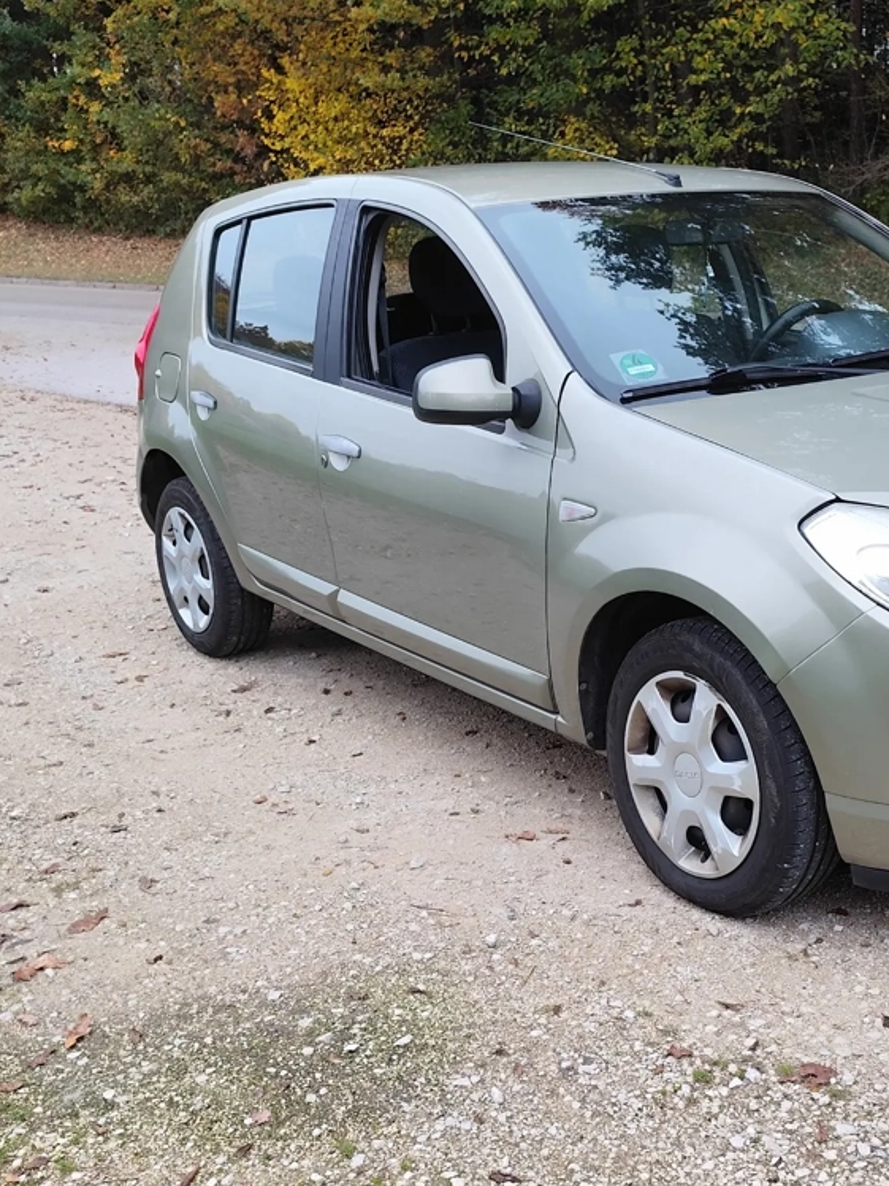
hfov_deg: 34.6
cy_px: 704
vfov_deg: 45.6
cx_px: 635
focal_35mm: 41
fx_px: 1404
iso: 50
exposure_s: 1/120
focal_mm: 6.19
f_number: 1.65
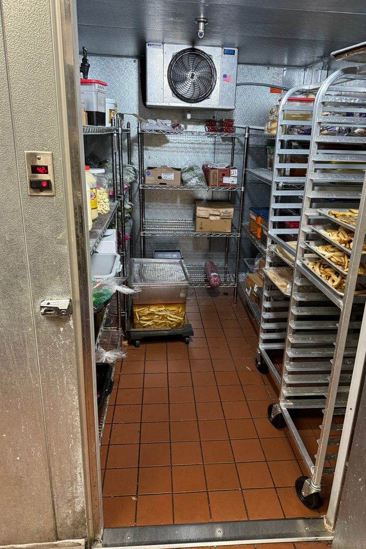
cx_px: 195
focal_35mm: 26
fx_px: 397
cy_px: 269
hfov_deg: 49.5
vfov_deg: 69.4
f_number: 1.78
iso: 320
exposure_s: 1/60
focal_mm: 6.76
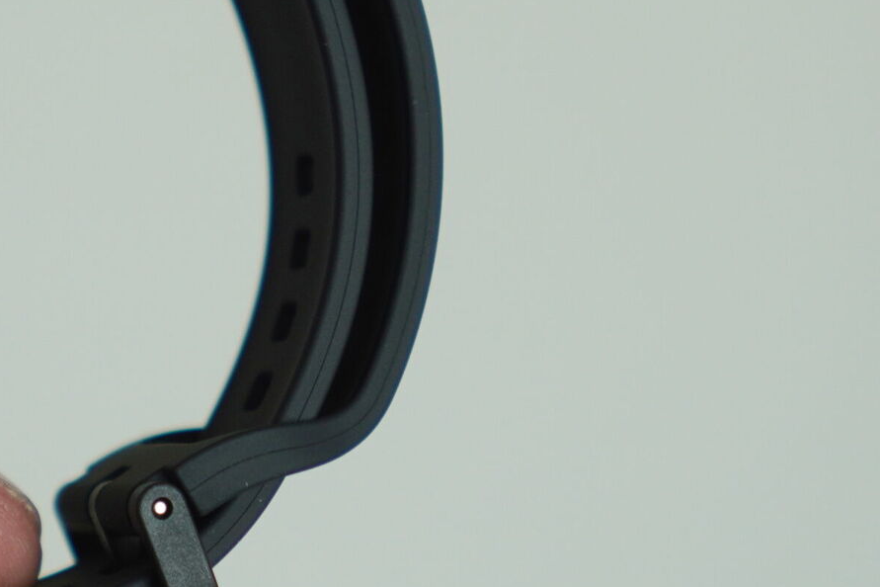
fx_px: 2764
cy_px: 163
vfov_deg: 12.1
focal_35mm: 113
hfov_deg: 17.7
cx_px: 27
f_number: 3.2
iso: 160
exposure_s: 1/125
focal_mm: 35
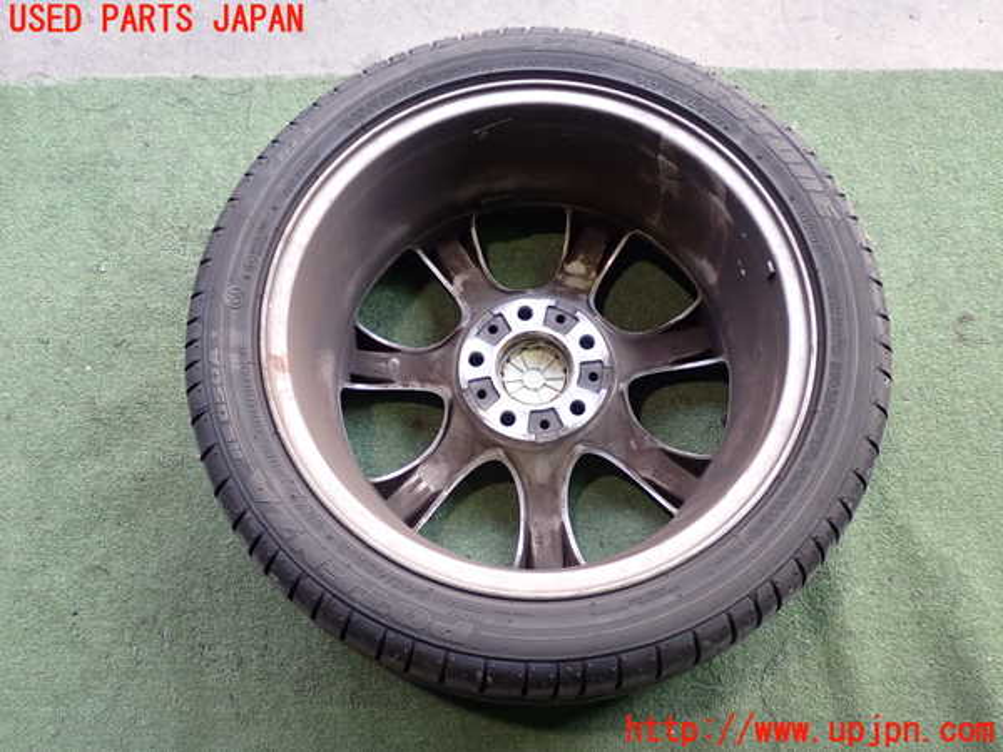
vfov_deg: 37.7
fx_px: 1101
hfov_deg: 49.0
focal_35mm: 38
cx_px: 502
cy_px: 376
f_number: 2.7
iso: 250
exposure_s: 1/40
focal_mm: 6.83
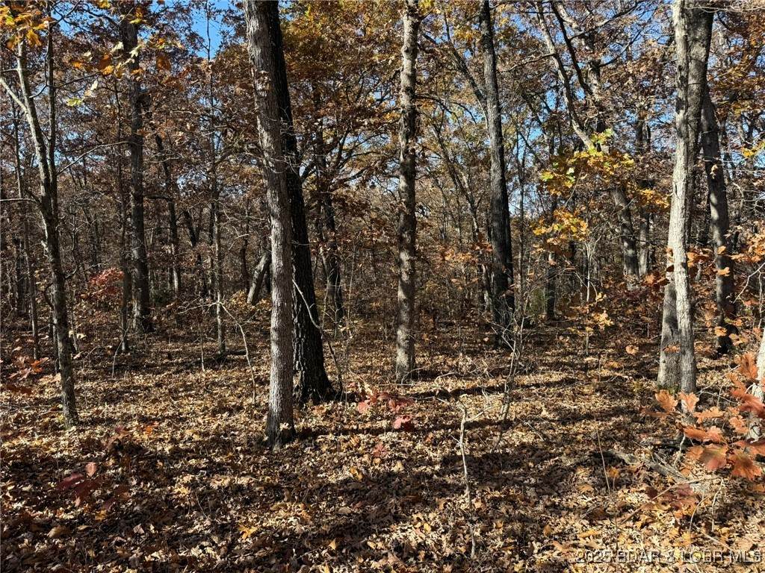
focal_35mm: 24
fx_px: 530
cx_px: 382
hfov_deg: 71.6
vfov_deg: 56.8
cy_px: 286
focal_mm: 6.76
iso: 80
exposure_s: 1/1075
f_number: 1.78
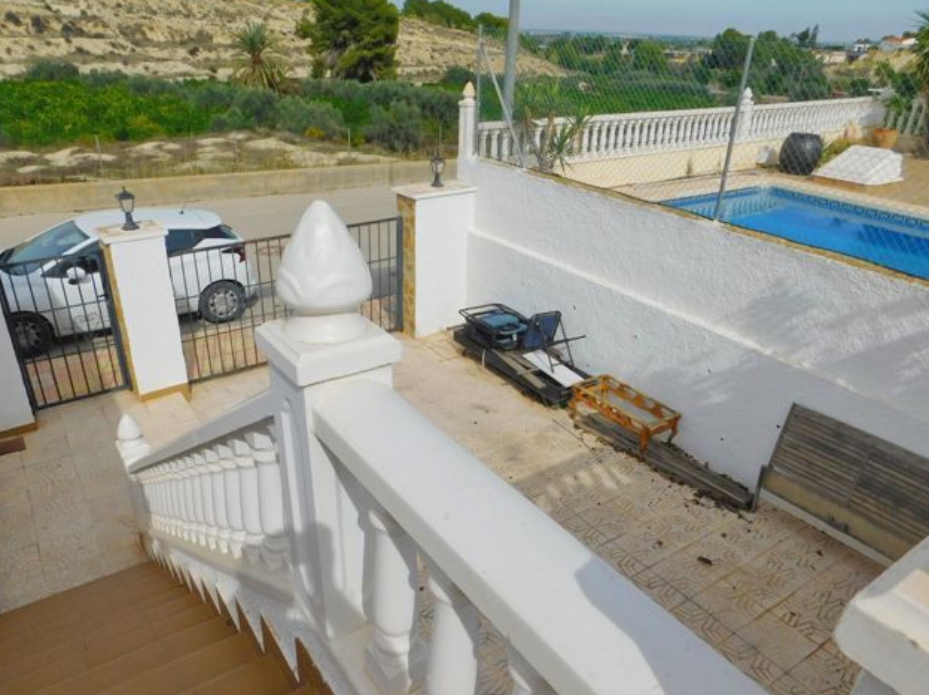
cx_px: 446
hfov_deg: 67.3
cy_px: 377
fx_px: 697
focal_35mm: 26
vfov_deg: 52.9
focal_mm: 4
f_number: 6
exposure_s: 1/1000
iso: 125
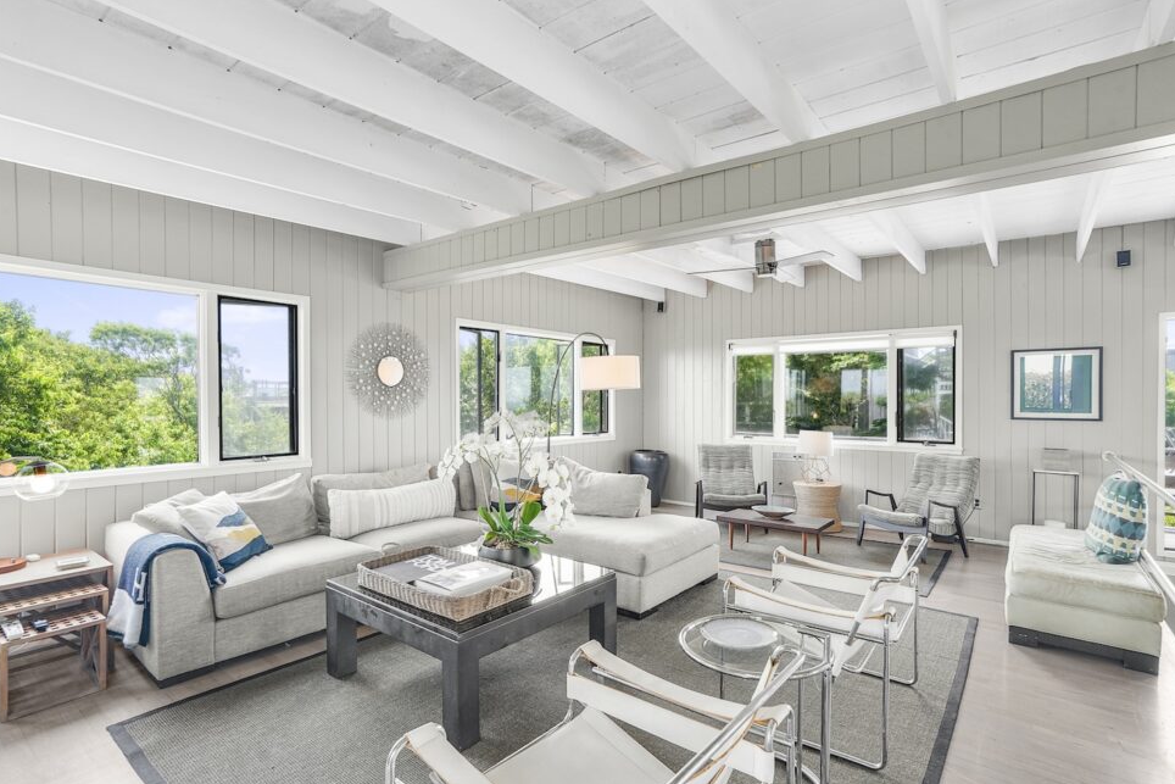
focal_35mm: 17
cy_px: 404
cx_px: 596
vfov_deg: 70.4
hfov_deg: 93.3
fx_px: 555
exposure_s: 1/15
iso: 500
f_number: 11
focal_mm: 16
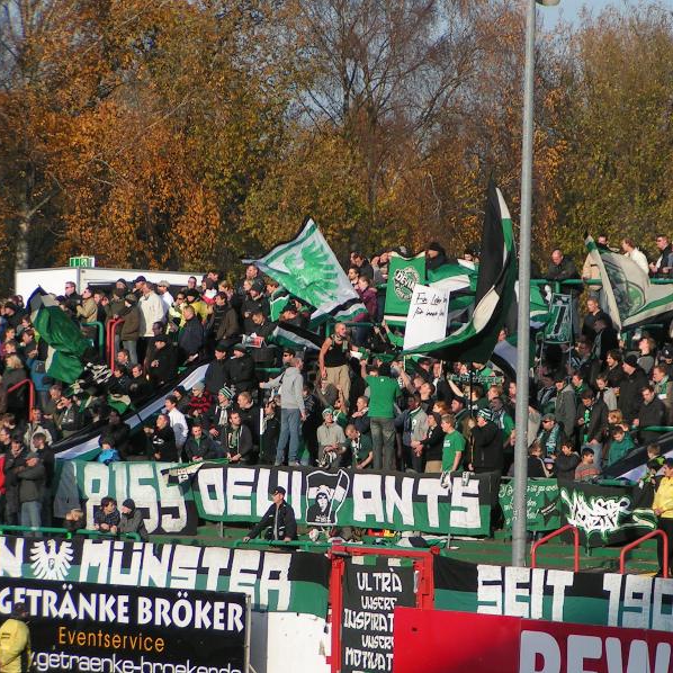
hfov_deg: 9.0
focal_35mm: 194
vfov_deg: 9.0
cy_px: 336
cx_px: 440
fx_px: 4267
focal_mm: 25.1
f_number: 3.5
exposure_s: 1/640
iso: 50
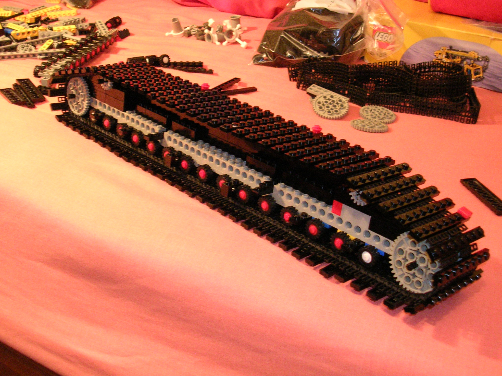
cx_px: 251
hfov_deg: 41.2
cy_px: 188
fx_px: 667
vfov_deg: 31.5
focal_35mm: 46
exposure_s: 1/7.6
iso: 200
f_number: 3
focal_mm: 7.1
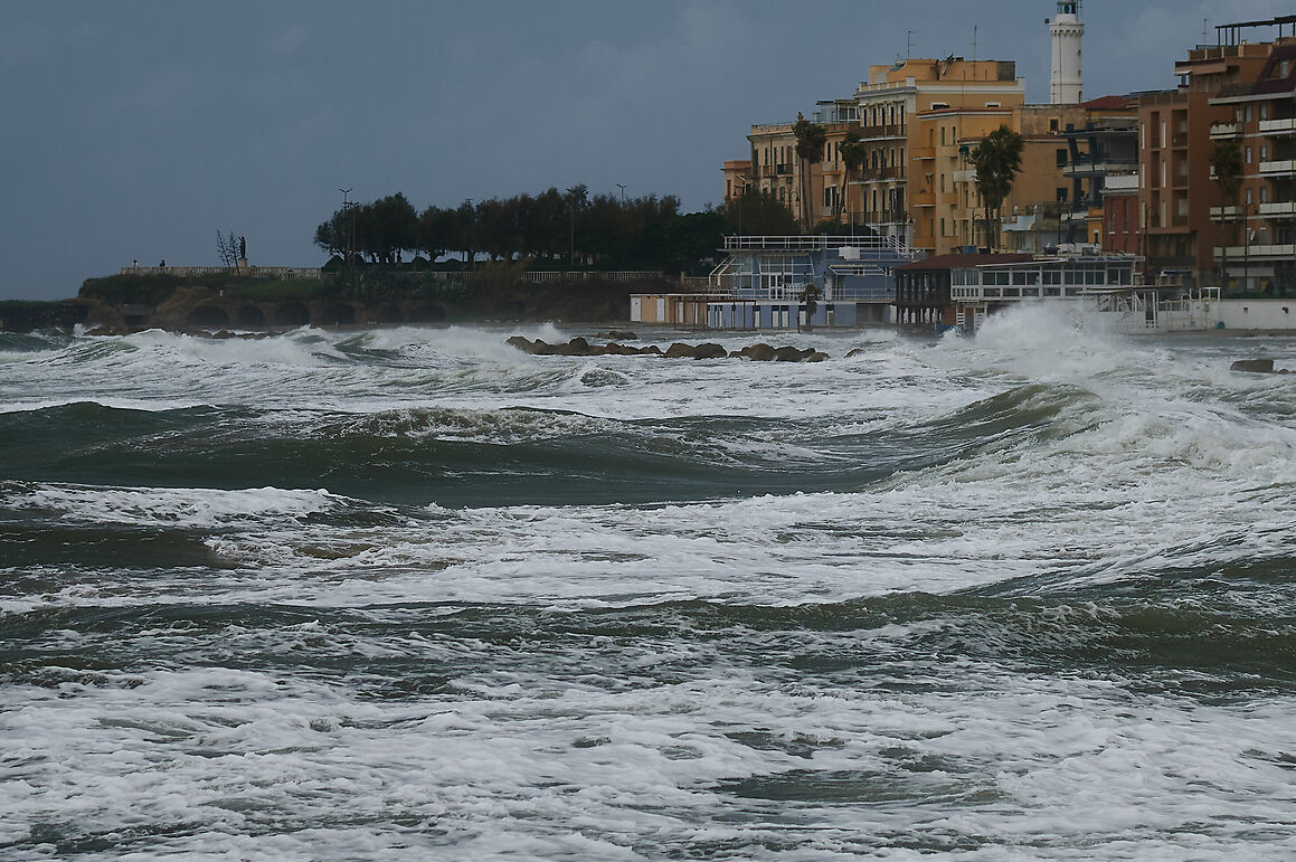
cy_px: 151
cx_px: 895
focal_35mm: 207
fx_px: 7446
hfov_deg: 9.9
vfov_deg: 6.6
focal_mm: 100
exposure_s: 1/1000
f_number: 4.5
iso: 100
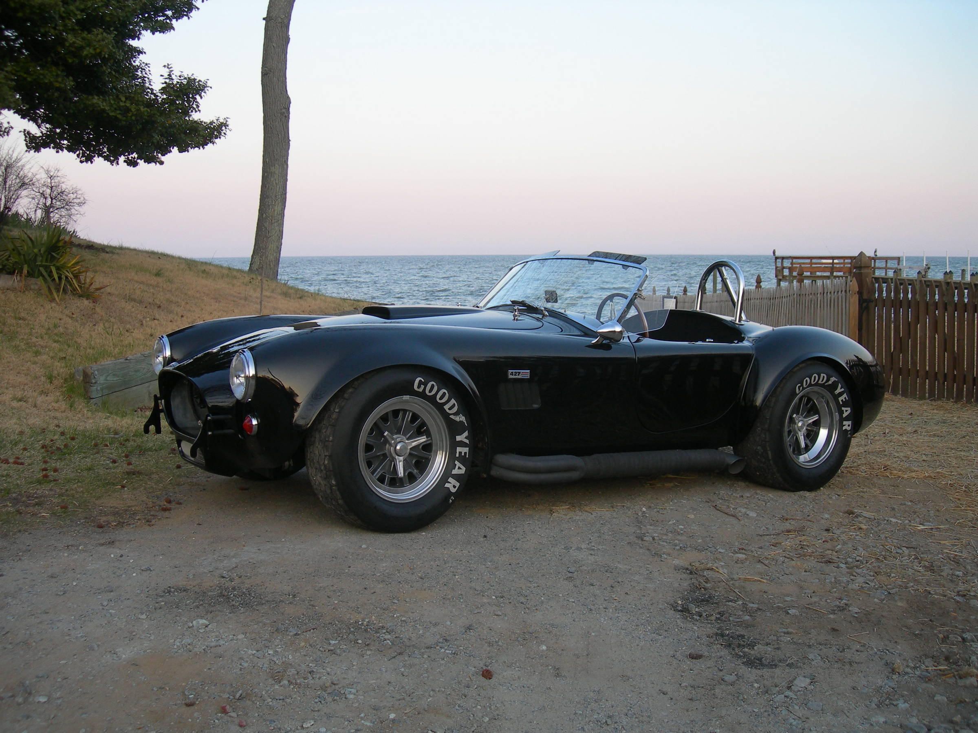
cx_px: 489
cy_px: 366
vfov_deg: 37.7
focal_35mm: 38
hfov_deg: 49.0
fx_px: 1074
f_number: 2.8
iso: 50
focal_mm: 7.8
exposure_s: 1/122
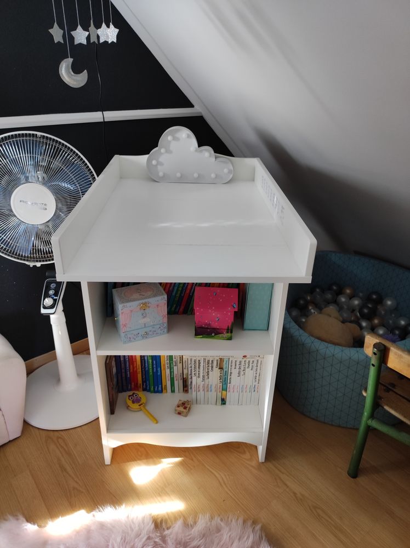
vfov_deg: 69.4
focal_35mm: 25
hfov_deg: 54.8
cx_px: 205
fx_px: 395
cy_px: 274
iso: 646
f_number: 1.79
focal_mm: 4.7
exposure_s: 1/33
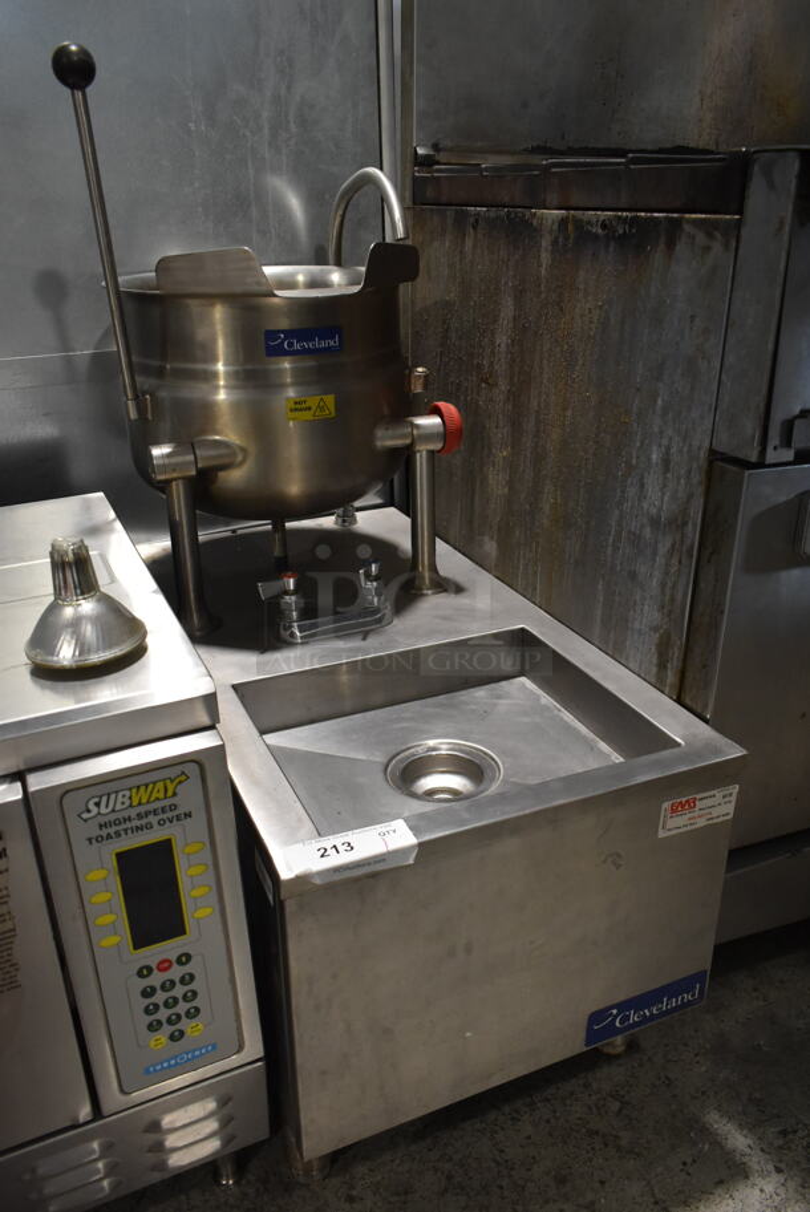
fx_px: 910
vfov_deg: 67.3
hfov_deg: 48.0
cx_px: 405
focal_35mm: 27
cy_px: 606
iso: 1100
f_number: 4
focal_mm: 18
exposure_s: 1/60
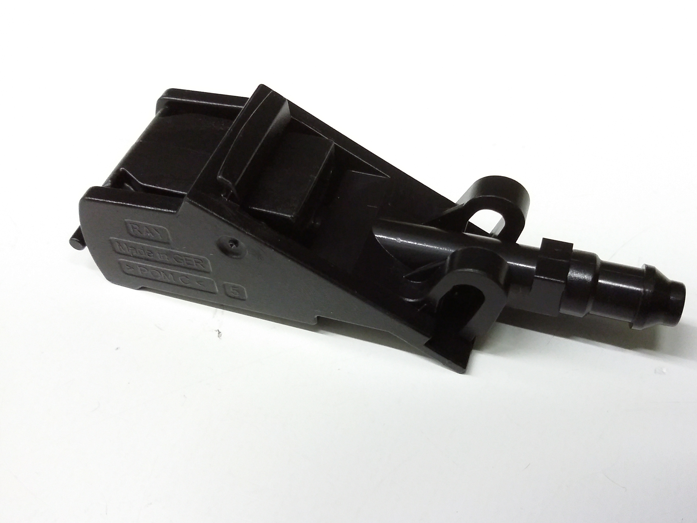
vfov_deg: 40.7
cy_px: 263
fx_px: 705
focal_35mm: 35
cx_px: 370
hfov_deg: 52.6
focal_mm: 3.4
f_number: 2.4
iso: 320
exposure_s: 1/15
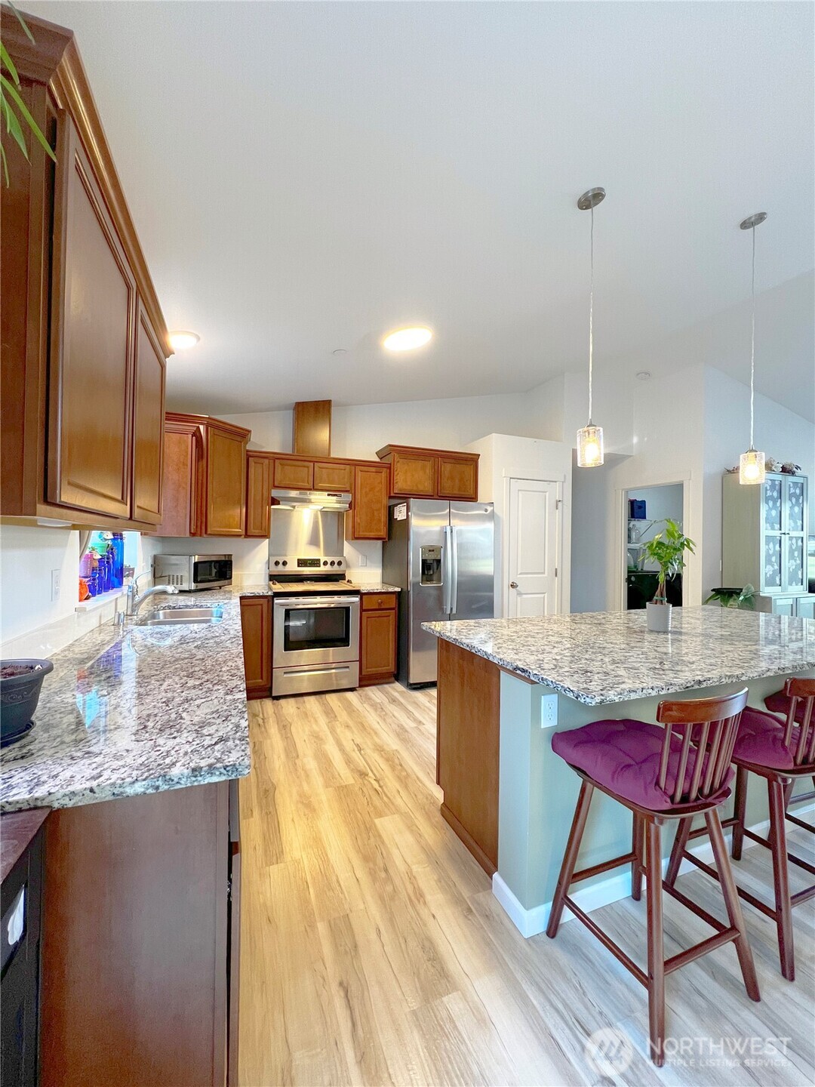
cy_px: 544
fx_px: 408
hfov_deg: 89.9
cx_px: 408
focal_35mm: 13
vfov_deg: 106.2
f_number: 1.8
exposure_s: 1/60
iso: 250
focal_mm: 1.6
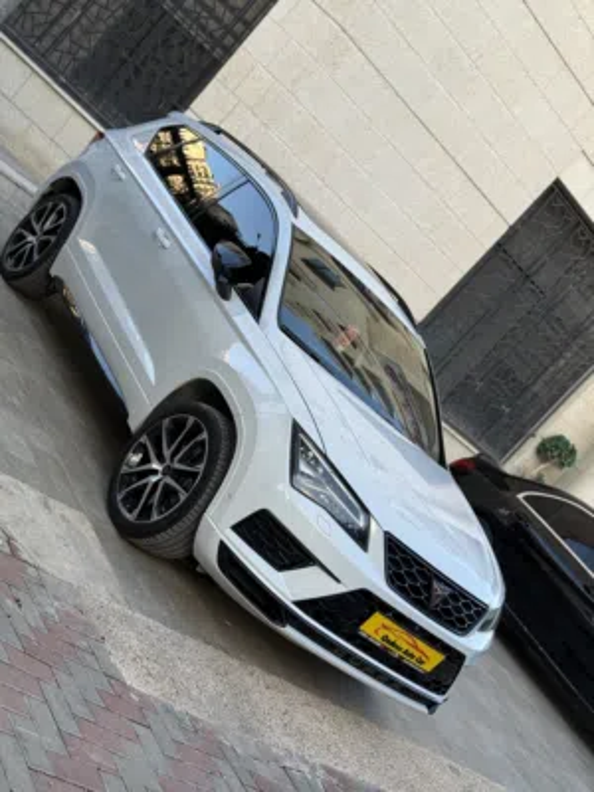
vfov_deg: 39.7
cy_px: 396
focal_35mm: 48
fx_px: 1098
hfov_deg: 30.3
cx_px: 297
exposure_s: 1/469
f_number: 1.78
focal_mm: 6.76
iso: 80
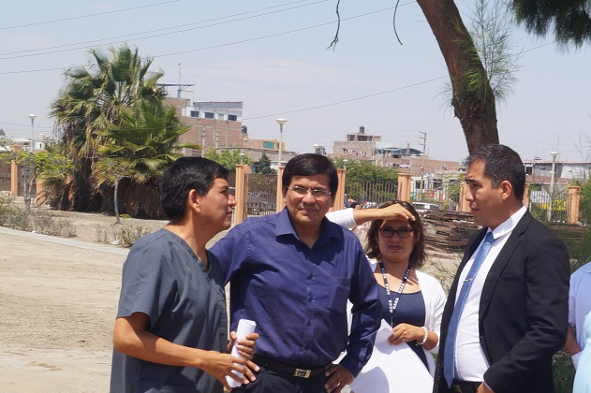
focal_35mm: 81
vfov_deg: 16.6
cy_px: 371
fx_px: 1329
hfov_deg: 24.6
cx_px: 491
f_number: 14
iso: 100
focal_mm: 26
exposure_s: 1/100
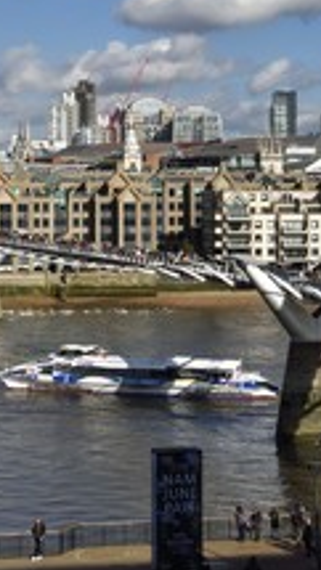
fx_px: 1482
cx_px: 29
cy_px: 209
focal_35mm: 98
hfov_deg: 12.3
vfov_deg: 21.7
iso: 200
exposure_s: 1/250
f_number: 16
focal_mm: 48
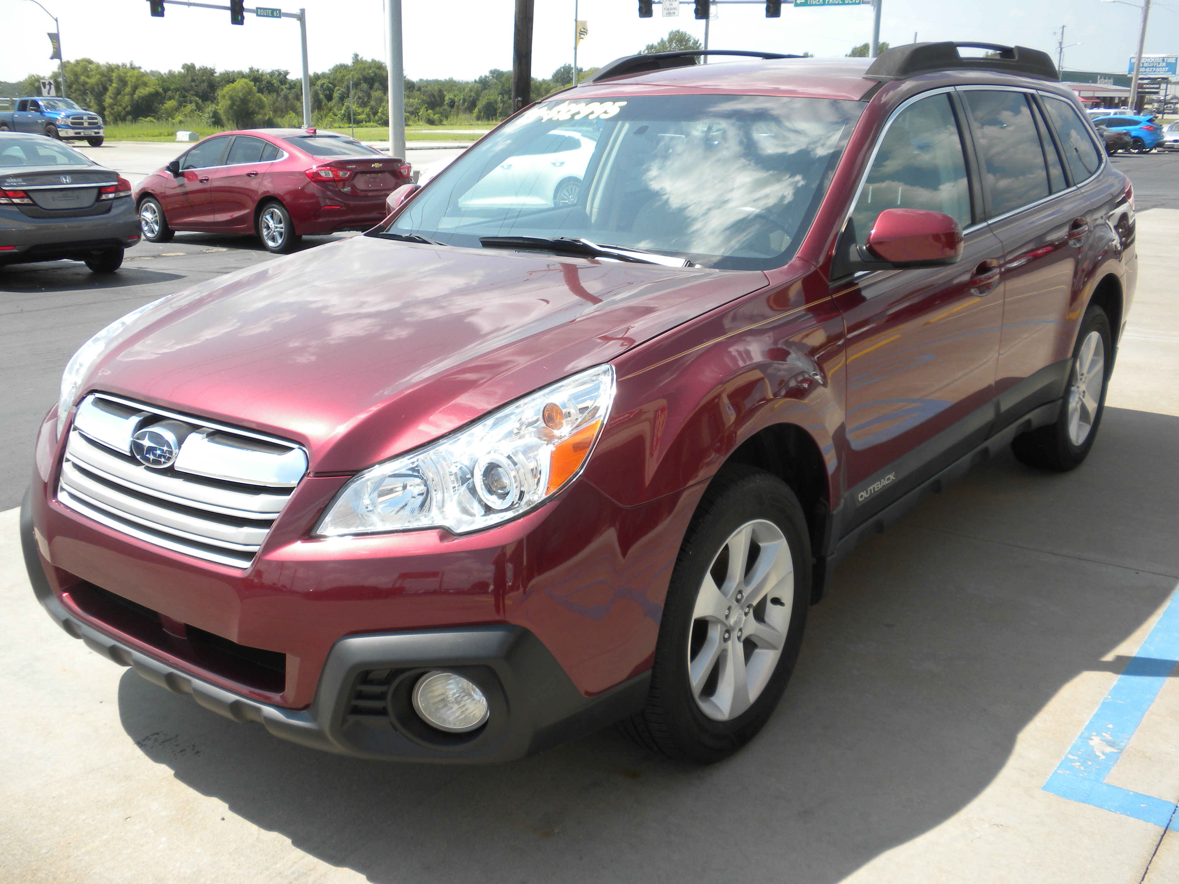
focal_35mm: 37
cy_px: 442
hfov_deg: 50.1
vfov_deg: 38.7
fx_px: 1260
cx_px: 590
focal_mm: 6.6
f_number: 3.5
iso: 64
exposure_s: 1/463
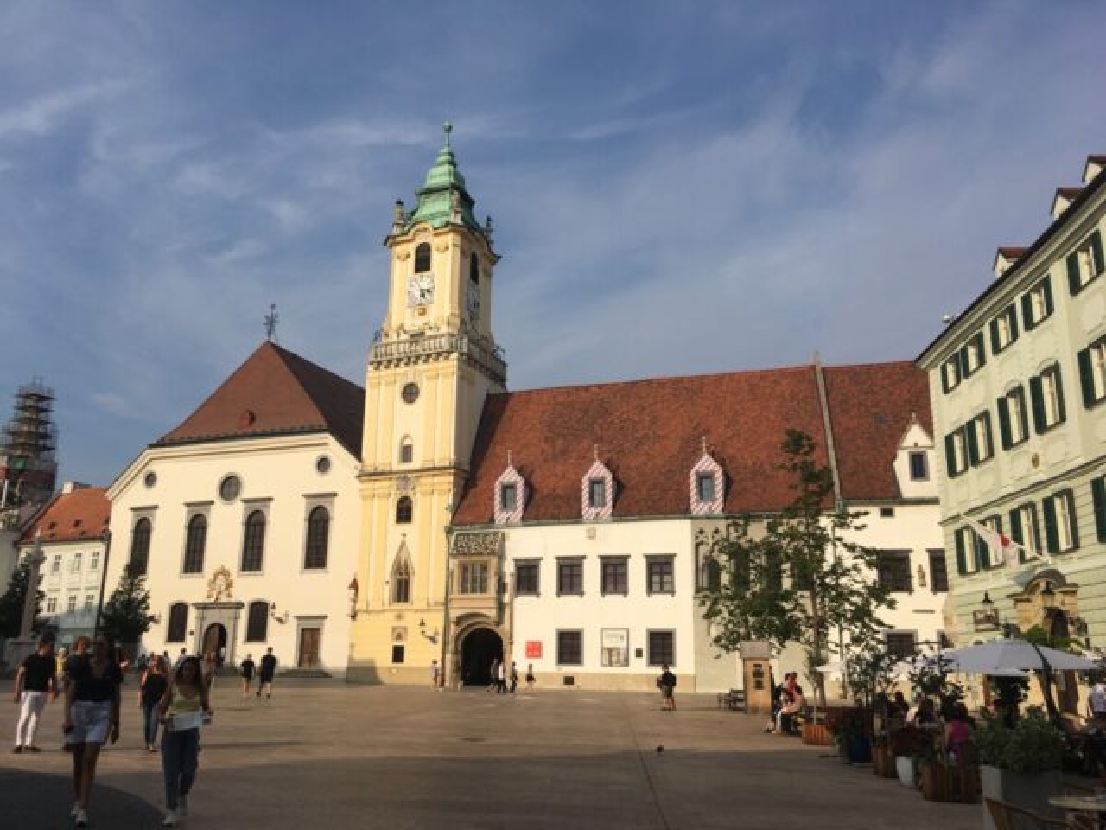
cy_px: 415
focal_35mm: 29
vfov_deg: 48.2
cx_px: 553
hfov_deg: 61.7
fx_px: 927
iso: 25
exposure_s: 1/2653
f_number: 2.2
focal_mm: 4.15
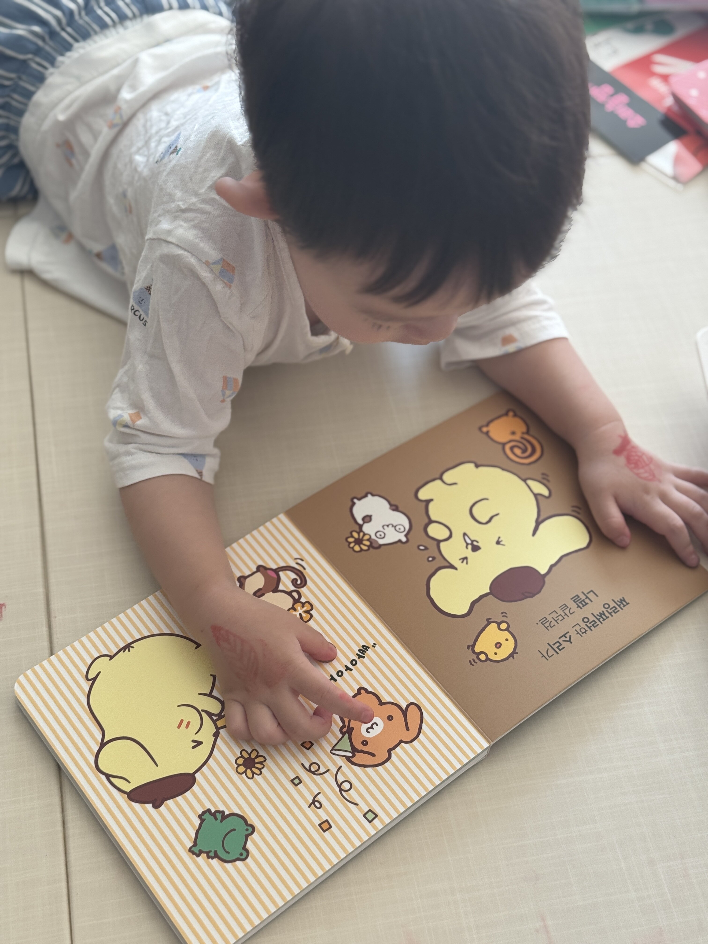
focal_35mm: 48
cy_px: 472
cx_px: 354
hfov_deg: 30.3
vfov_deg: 39.7
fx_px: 1309
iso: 64
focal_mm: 6.76
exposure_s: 1/121
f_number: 1.78
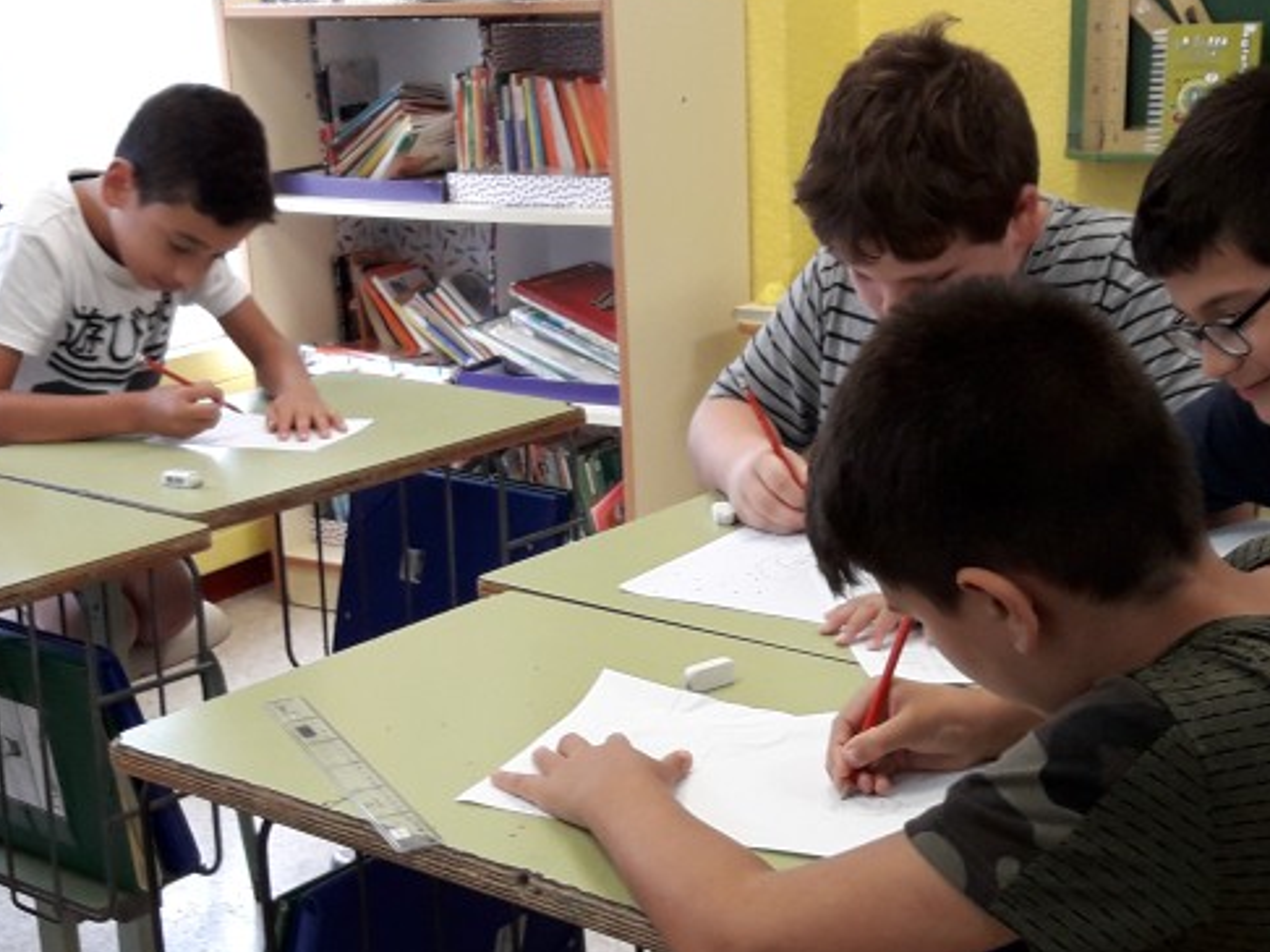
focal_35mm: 59
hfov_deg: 32.6
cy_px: 594
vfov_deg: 24.7
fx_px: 2164
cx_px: 525
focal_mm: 3.7
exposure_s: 1/33
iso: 64
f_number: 1.9
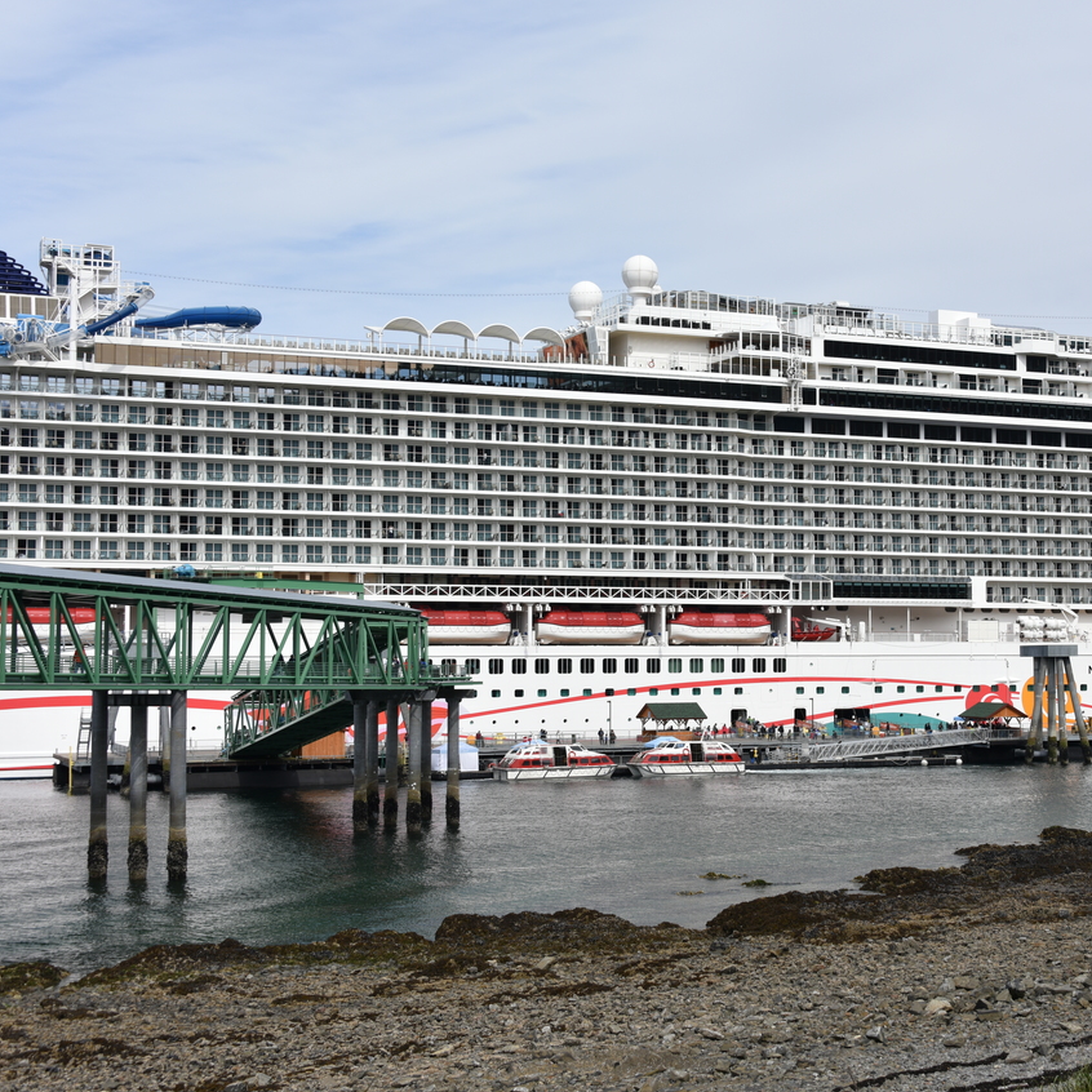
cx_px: 769
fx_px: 1927
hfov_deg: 31.3
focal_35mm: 54
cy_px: 542
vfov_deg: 31.6
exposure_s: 1/320
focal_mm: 42
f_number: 9
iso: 100
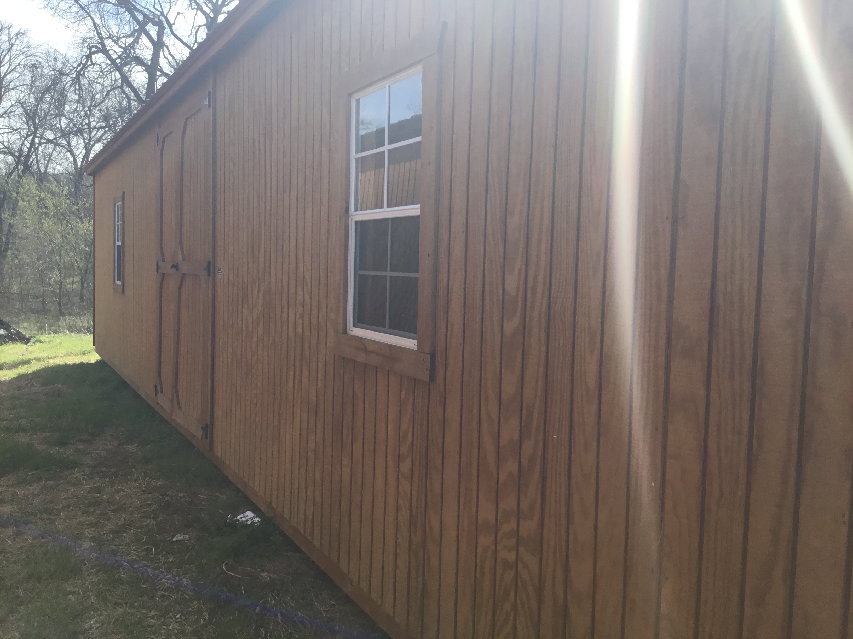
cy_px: 320
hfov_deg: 58.4
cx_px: 426
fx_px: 764
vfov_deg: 45.4
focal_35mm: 31
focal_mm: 3.3
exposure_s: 1/570
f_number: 2.4
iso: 25
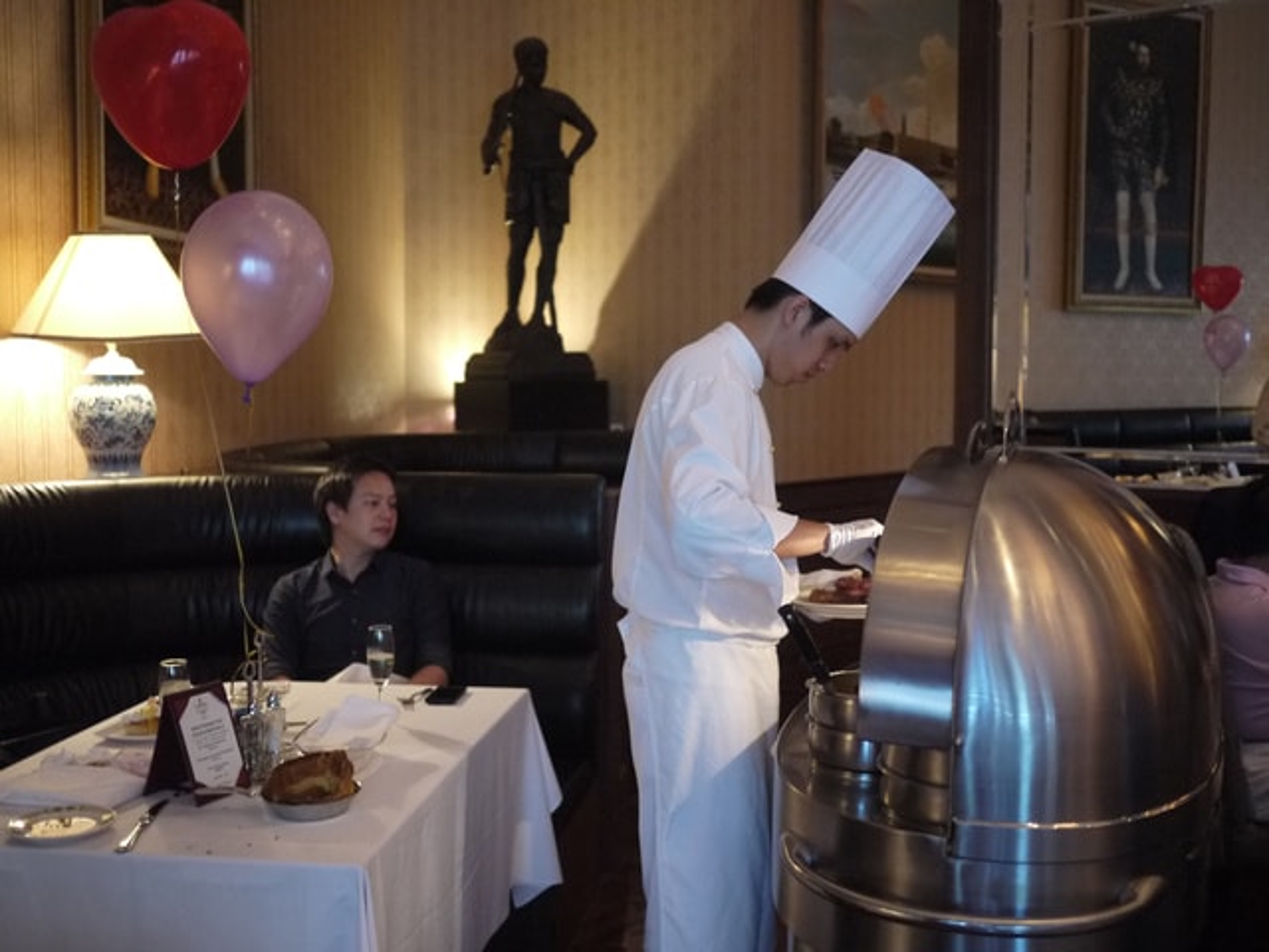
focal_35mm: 40
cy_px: 476
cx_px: 634
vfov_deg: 36.0
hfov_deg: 46.8
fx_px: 1466
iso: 800
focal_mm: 20
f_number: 1.7
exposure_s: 1/40
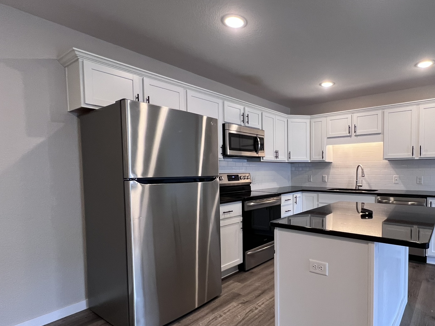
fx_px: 239
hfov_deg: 82.1
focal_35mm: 19
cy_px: 183
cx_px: 287
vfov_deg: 68.4
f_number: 1.8
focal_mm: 1.57
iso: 200
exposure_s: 1/120
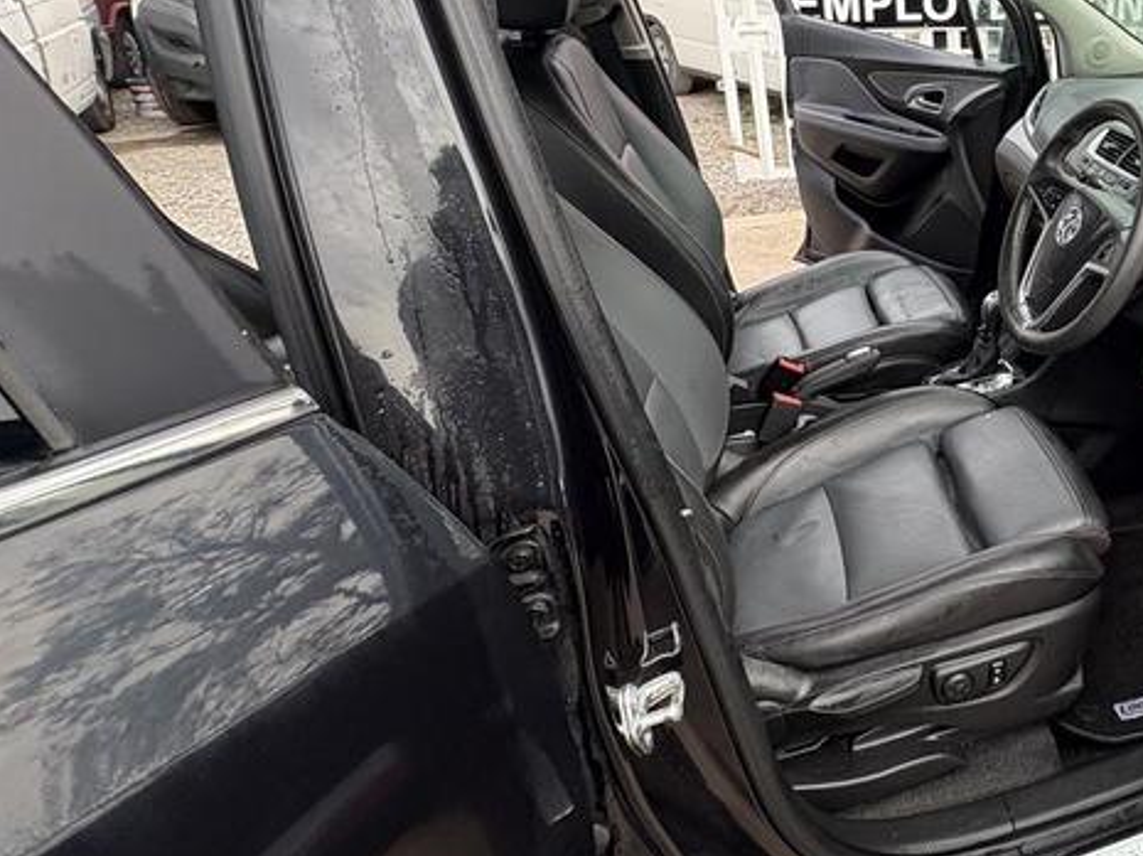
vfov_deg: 49.9
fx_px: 891
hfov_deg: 53.9
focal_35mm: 27
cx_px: 1096
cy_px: 251
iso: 80
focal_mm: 2.22
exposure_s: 1/136
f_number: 2.2
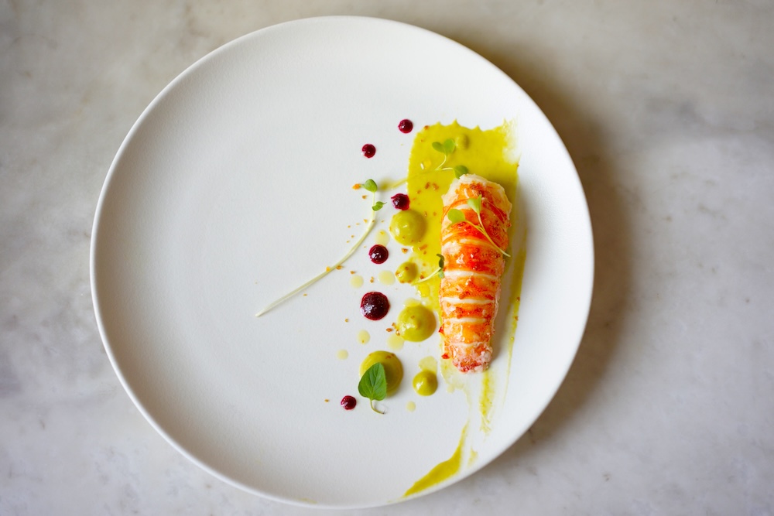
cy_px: 258
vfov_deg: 24.6
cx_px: 387
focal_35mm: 55
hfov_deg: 36.2
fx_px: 1183
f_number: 2.8
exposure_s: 1/200
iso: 640
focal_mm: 55
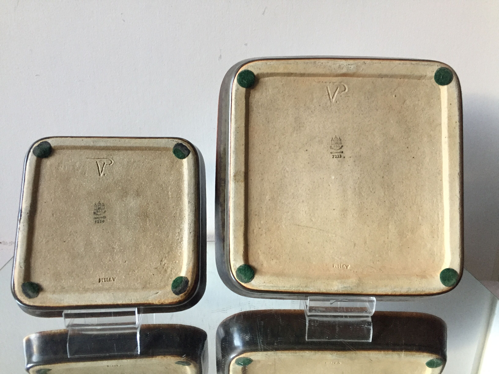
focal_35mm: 29
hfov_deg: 61.7
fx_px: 418
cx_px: 250
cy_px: 187
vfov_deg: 48.2
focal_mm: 4.15
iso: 200
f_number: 2.2
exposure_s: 1/33
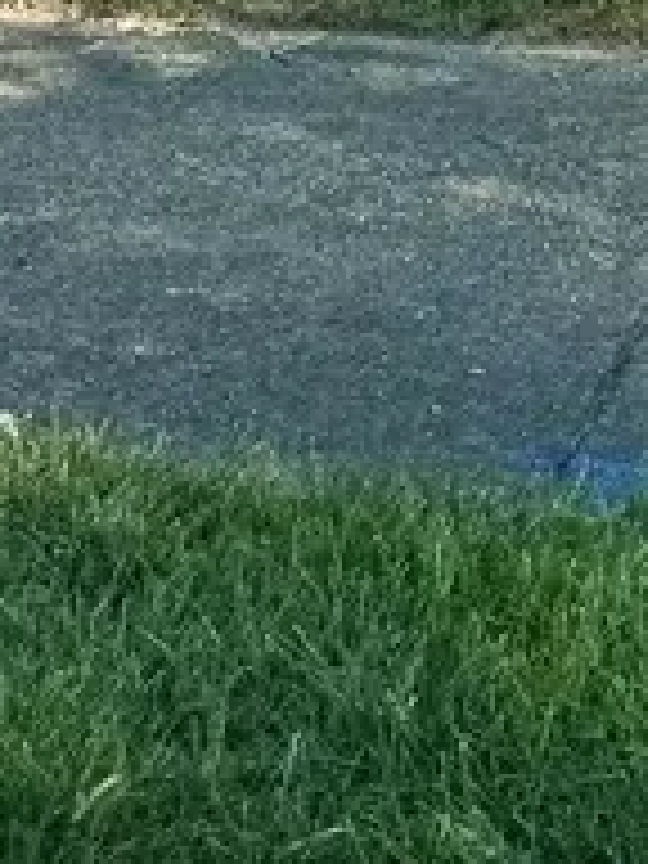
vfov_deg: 11.2
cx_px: 981
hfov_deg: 10.6
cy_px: -1444
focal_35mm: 135
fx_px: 3370
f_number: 1.78
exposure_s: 1/2331
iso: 80
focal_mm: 6.76
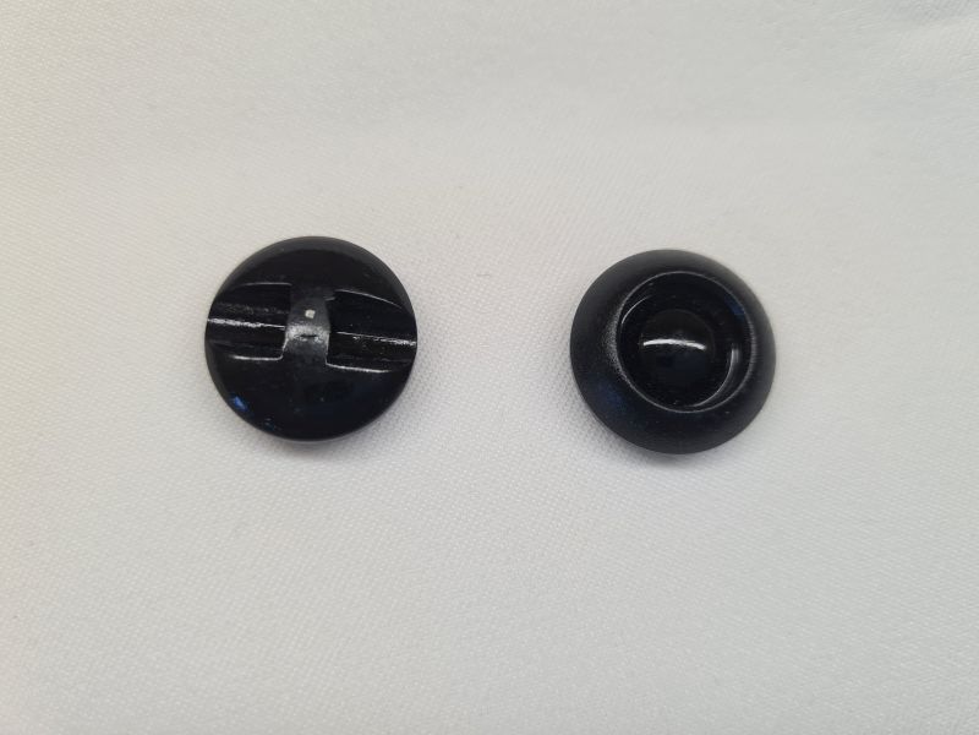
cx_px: 490
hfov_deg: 67.3
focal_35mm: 26
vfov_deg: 53.1
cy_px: 368
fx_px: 735
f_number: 1.8
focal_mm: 5.4
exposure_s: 1/199
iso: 50
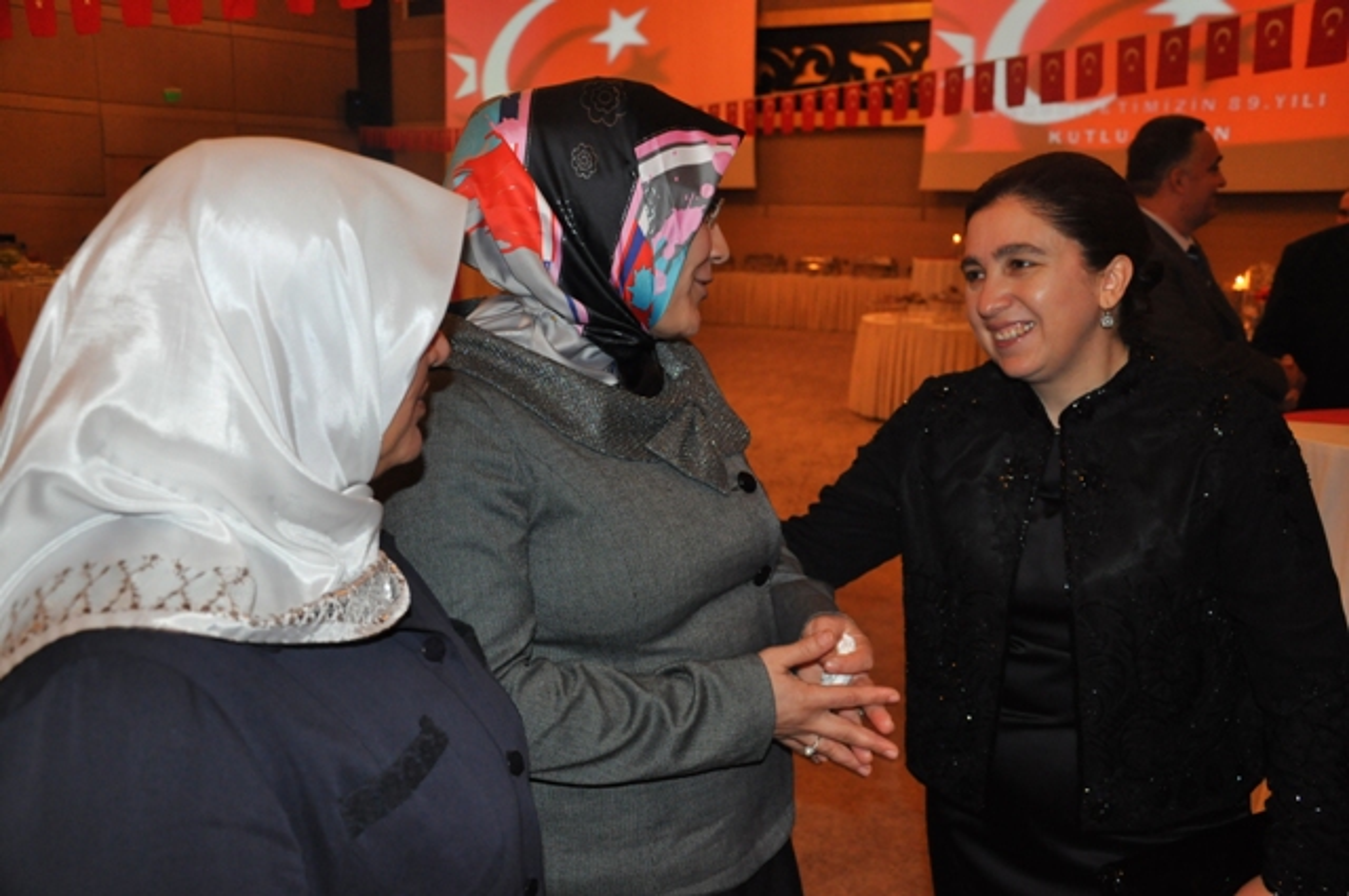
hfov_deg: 57.3
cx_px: 674
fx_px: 1235
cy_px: 448
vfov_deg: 39.9
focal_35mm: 33
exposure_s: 1/60
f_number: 4.5
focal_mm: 22
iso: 1250
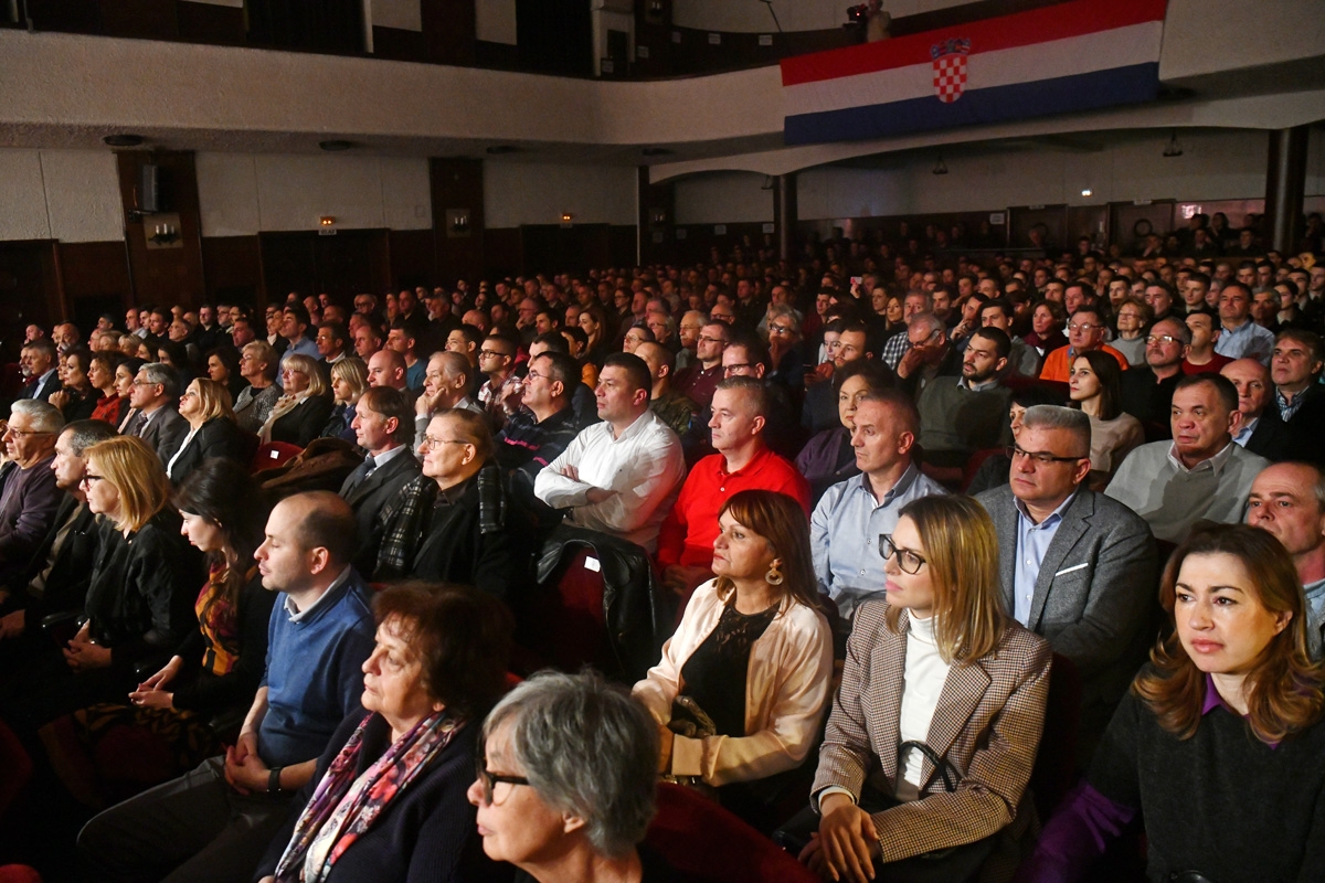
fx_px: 883
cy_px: 442
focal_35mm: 24
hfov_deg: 73.7
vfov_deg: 53.1
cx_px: 662
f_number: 5
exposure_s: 1/40
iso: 5000
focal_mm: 24
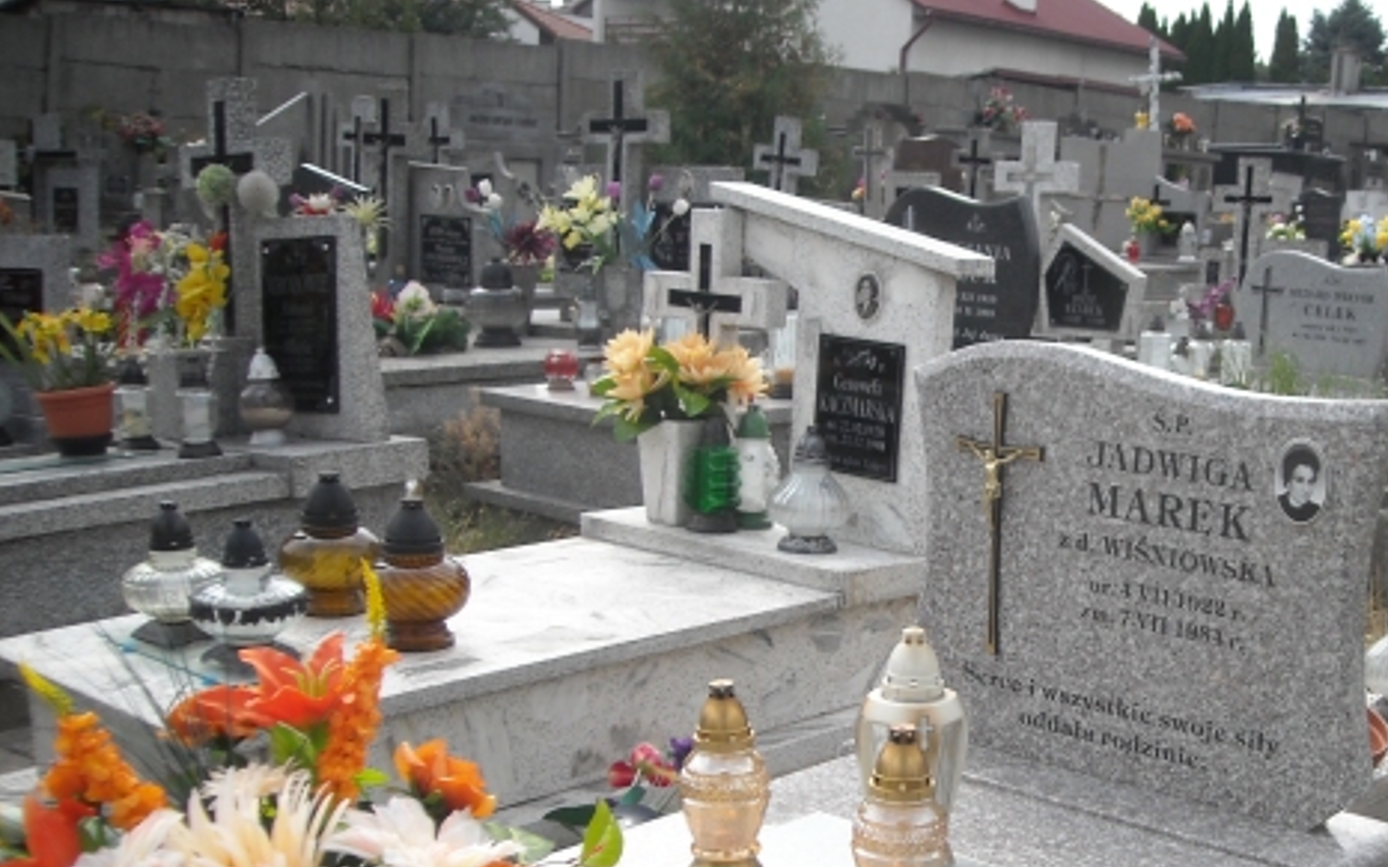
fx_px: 1929
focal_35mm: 51
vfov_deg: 25.1
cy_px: 608
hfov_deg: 39.1
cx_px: 941
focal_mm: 5.7
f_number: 5.6
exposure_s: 1/192
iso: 64
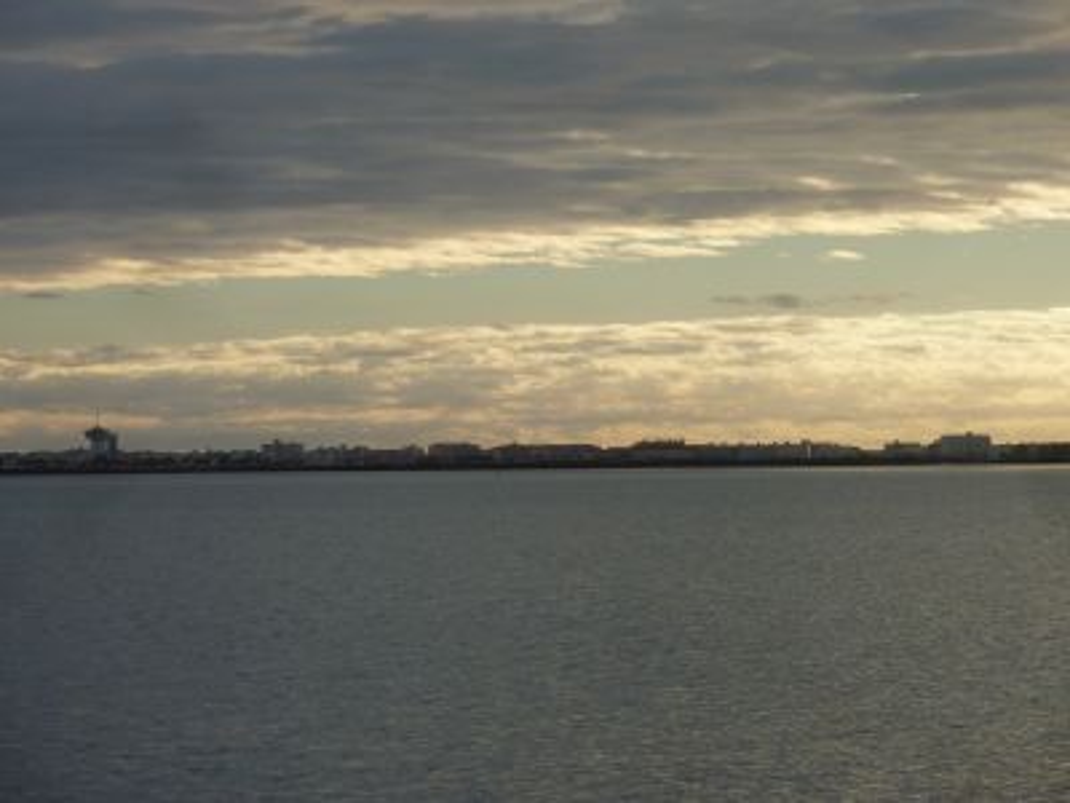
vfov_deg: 9.4
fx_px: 4884
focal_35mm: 158
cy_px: 402
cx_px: 535
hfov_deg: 12.5
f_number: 5.6
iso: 80
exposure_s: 1/500
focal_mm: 25.9
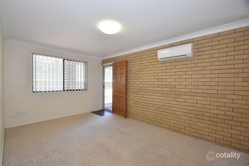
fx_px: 104
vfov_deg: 77.3
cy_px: 83
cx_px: 124
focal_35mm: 15
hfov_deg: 100.4
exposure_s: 1/125
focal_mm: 10
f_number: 5.6
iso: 800
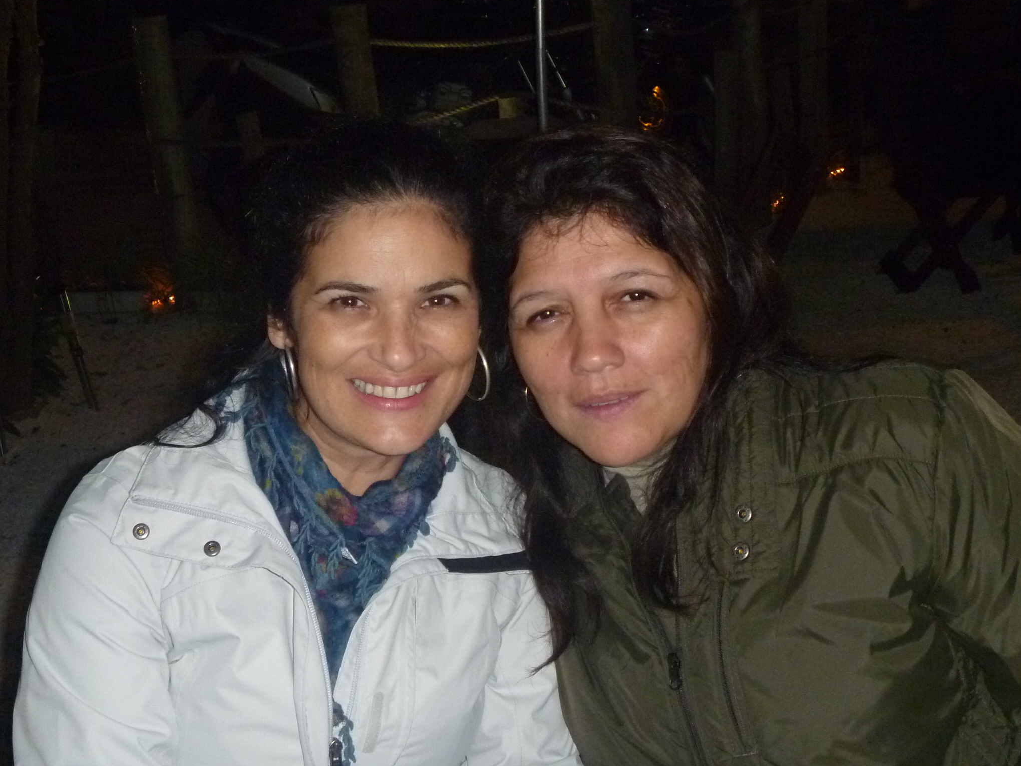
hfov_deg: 42.9
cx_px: 481
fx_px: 1298
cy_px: 386
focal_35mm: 44
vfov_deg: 32.9
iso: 400
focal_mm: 6.3
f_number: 3.5
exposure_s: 1/30
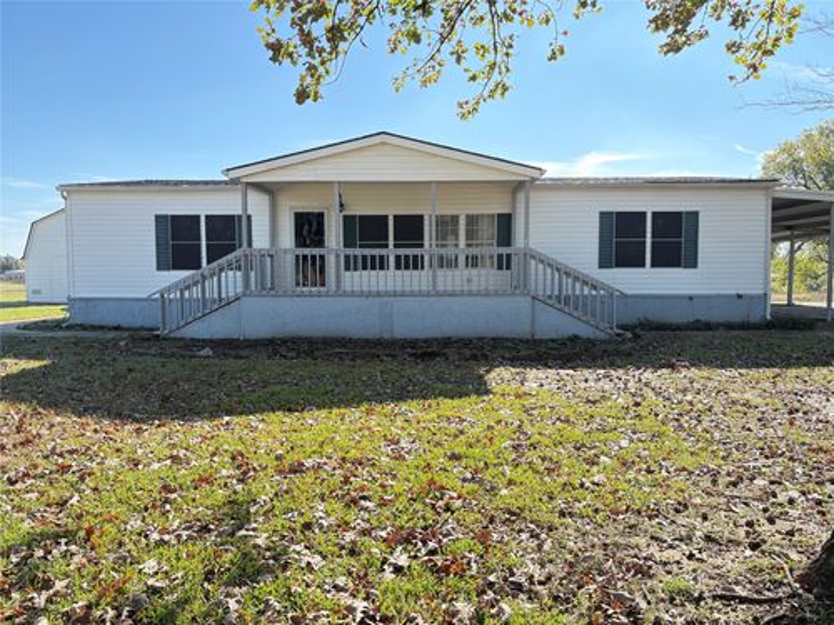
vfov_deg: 53.1
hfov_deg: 67.3
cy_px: 312
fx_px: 626
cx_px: 417
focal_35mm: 26
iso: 64
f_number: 1.6
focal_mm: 5.96
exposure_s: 1/933
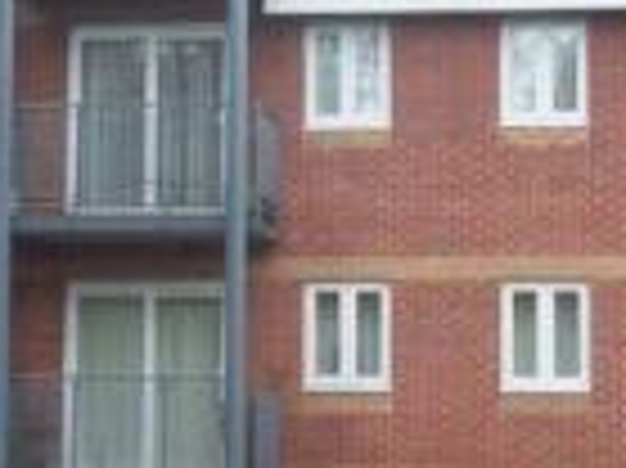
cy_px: 47
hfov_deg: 12.7
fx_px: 2801
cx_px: 241
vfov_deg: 9.5
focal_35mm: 155
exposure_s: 1/65.3
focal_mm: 6.2
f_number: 2.8
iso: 80
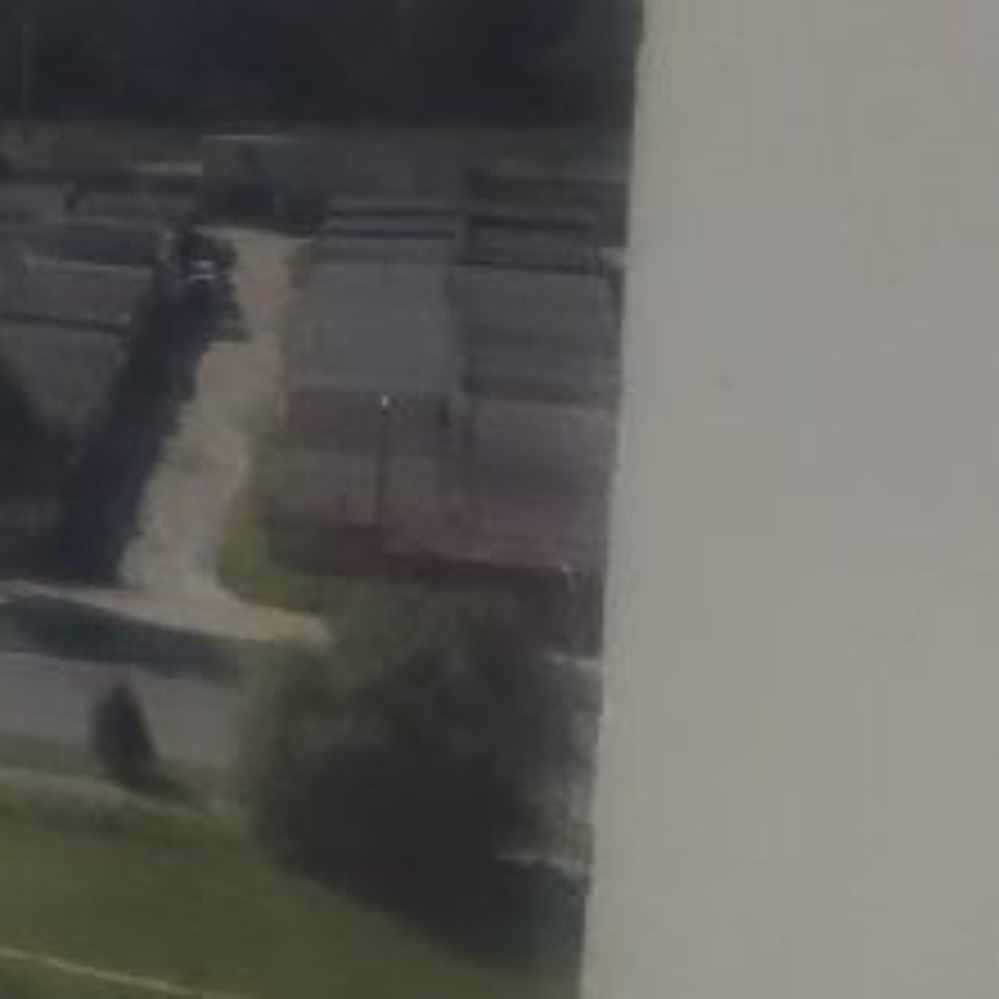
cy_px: 99
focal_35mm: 80
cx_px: -1800
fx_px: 2612
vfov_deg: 21.2
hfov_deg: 12.4
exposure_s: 1/2890
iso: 50
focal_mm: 1.65
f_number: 2.2
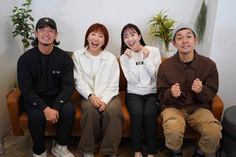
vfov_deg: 37.9
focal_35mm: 35
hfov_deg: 54.4
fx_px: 229
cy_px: 78
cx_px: 118
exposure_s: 1/100
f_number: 4.5
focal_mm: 35
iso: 1000
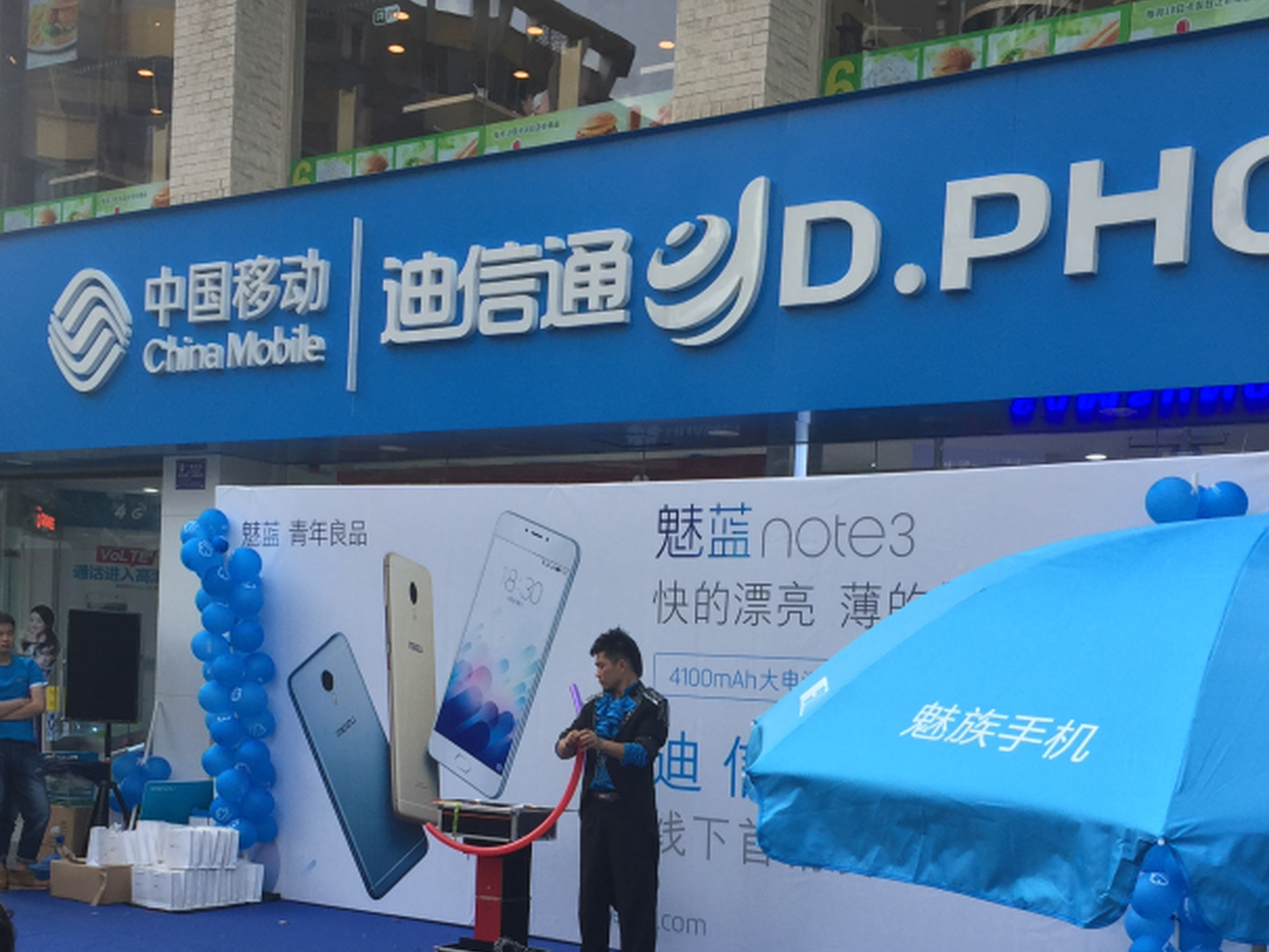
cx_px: 620
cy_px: 789
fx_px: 1797
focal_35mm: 49
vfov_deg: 28.9
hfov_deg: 38.9
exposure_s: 1/465
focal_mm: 4.15
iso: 32
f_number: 2.2
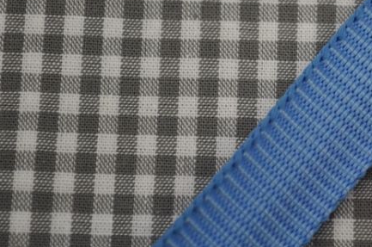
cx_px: 299
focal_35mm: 133
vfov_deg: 10.3
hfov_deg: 15.3
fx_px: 1372
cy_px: 64
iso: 500
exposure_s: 1/60
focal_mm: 48
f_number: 5.3
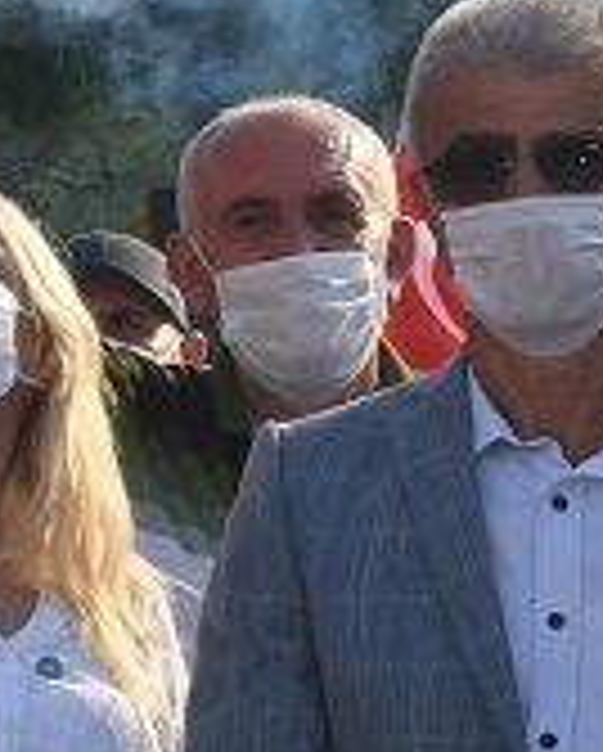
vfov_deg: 5.9
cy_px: 173
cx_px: -623
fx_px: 7348
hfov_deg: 4.6
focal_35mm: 330
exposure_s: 1/250
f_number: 16
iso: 500
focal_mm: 52
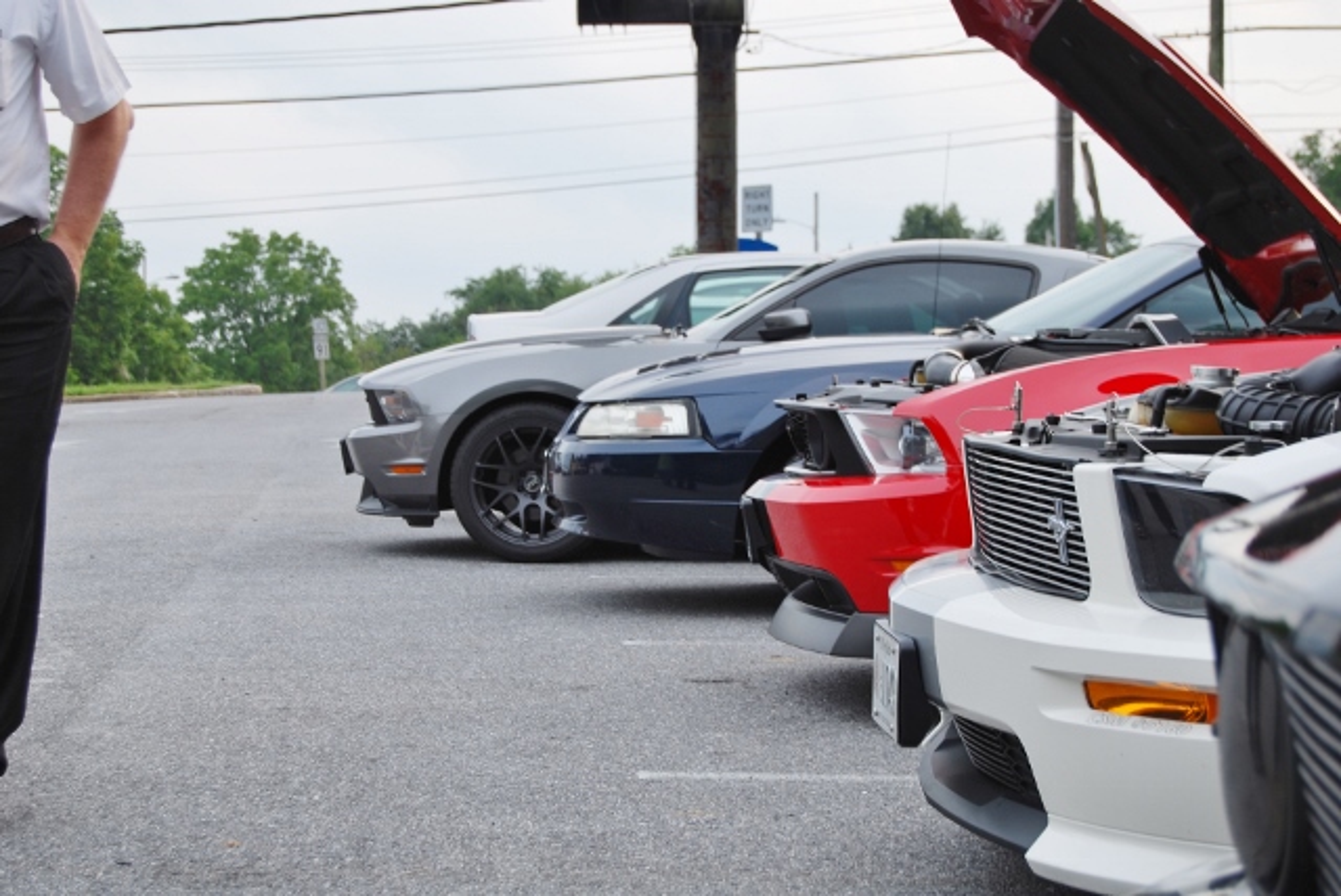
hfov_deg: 28.0
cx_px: 670
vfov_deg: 19.0
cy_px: 448
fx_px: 2684
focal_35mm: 72
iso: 100
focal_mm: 48
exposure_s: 1/125
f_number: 5.6
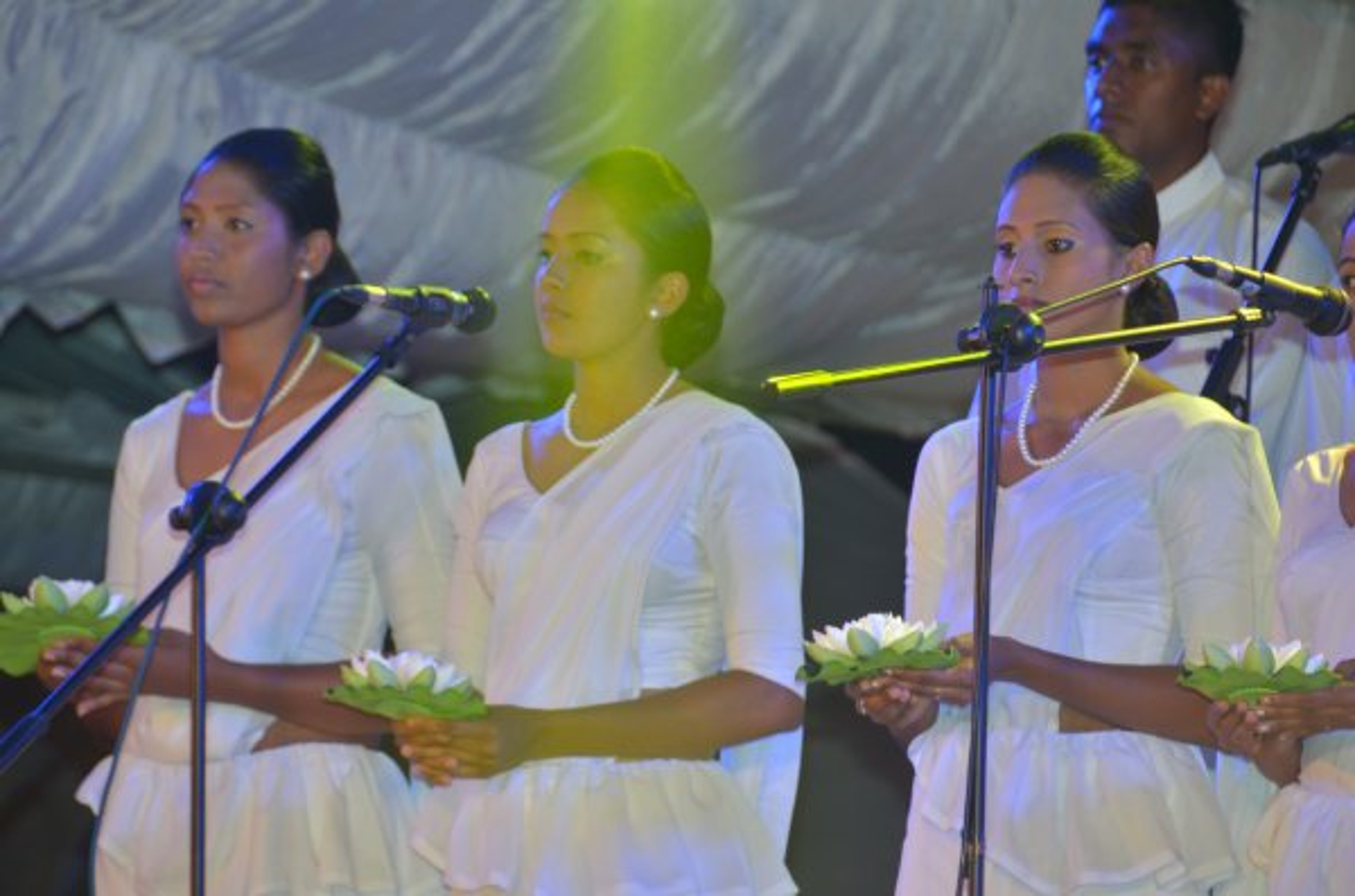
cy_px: 448
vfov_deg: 4.6
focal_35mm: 300
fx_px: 11265
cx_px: 678
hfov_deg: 6.9
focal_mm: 200
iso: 320
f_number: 5.6
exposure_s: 1/80
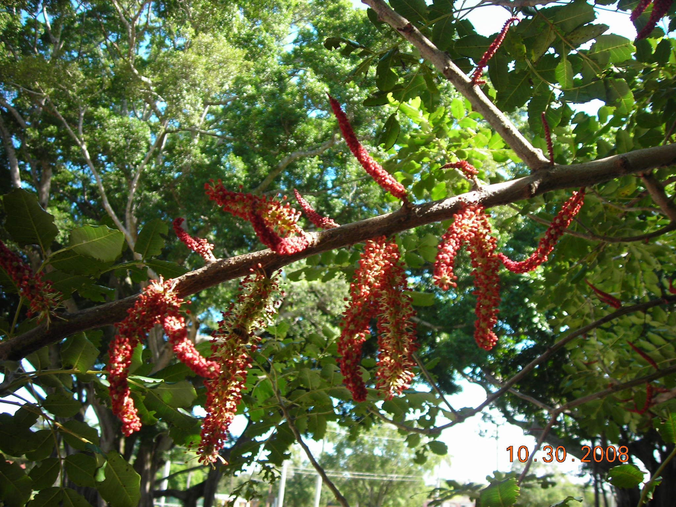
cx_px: 338
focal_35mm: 38
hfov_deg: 49.0
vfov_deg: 37.7
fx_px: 742
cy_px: 254
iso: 50
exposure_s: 1/95.1
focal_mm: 6.3
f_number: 3.2
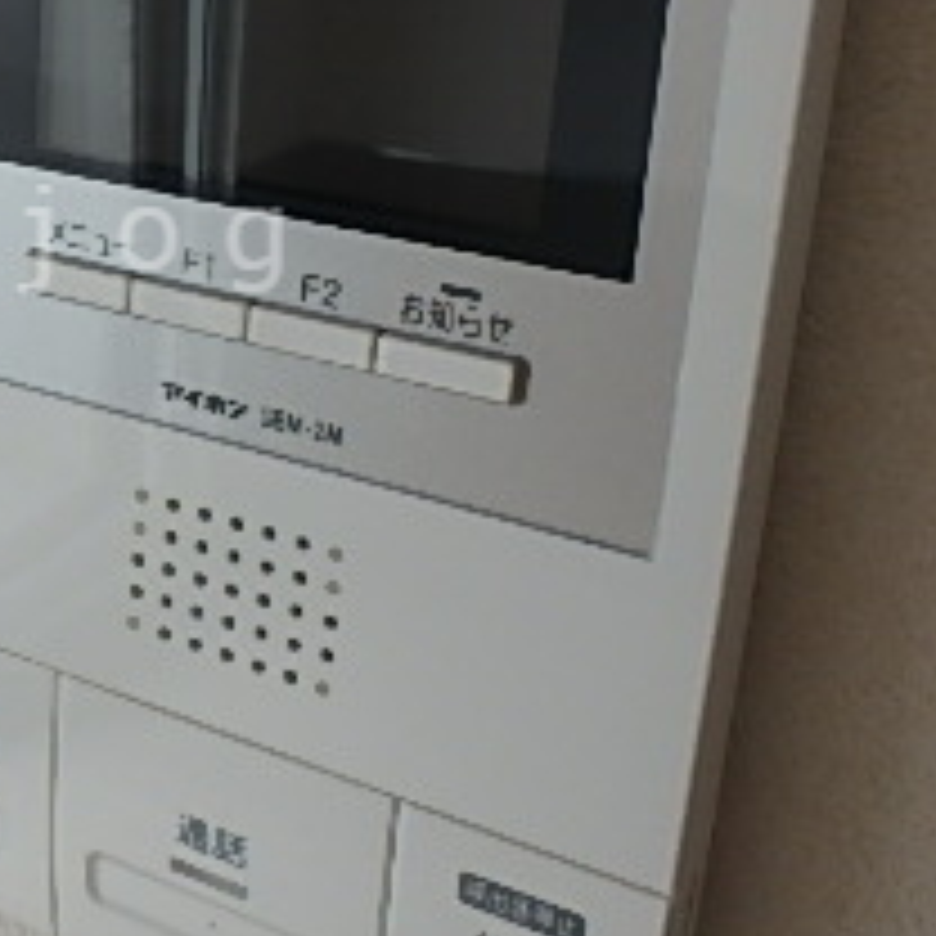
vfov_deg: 29.6
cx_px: 0
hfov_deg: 28.2
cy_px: 238
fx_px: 1744
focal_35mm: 57
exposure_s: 1/100
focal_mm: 3.7
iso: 125
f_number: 3.5
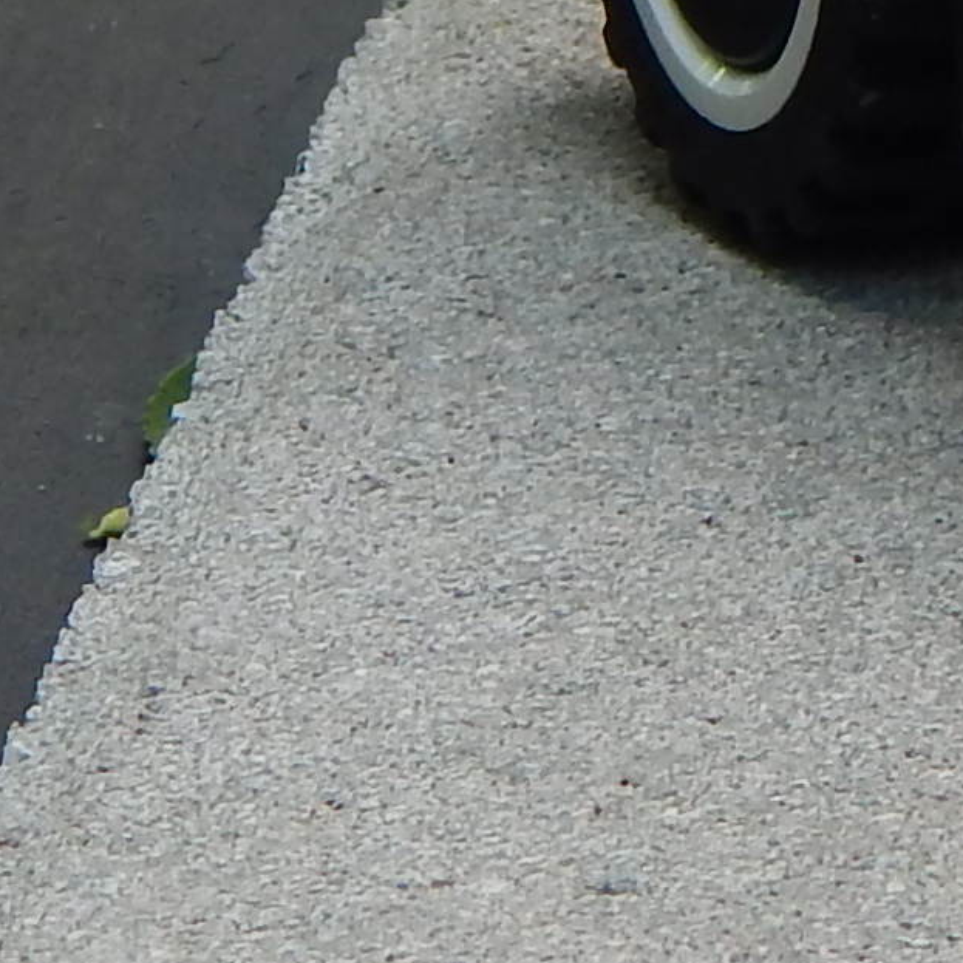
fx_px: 12558
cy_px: -943
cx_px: 1972
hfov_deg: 4.3
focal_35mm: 399
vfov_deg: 4.3
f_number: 4
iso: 125
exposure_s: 1/200
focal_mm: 10.9
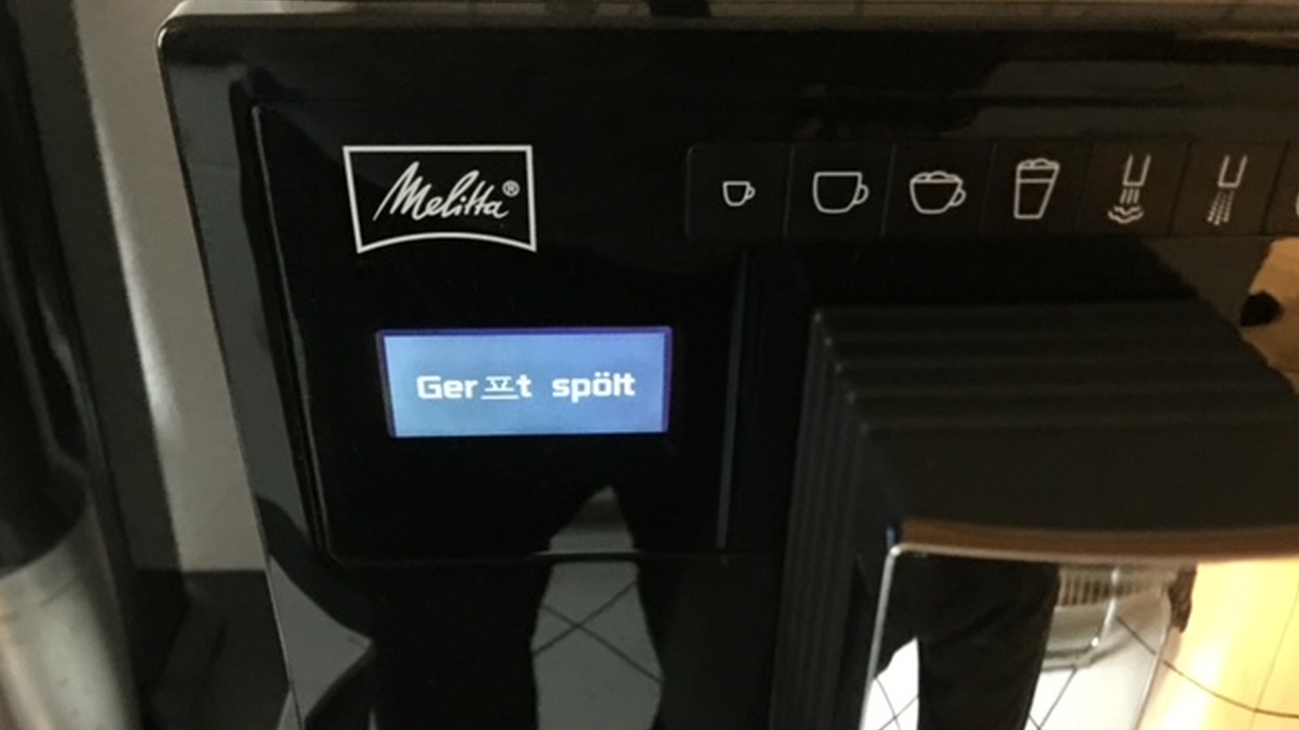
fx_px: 1102
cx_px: 643
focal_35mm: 32
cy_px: 428
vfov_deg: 36.5
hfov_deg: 61.0
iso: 400
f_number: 2.2
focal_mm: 4.15
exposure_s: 1/4
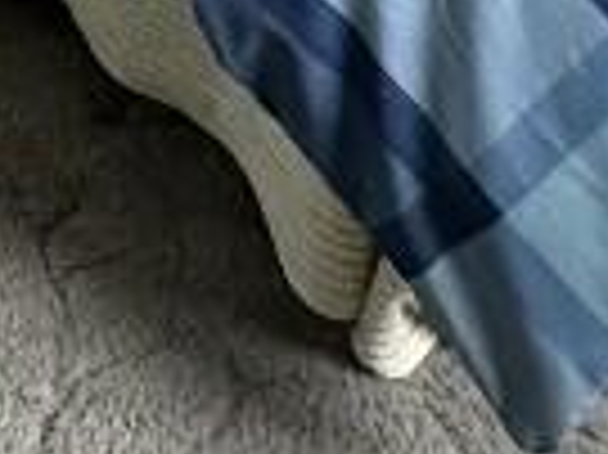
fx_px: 1860
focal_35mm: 106
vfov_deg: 10.0
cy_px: -939
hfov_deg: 16.4
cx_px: -378
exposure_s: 1/99
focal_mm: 2.22
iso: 200
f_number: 2.2
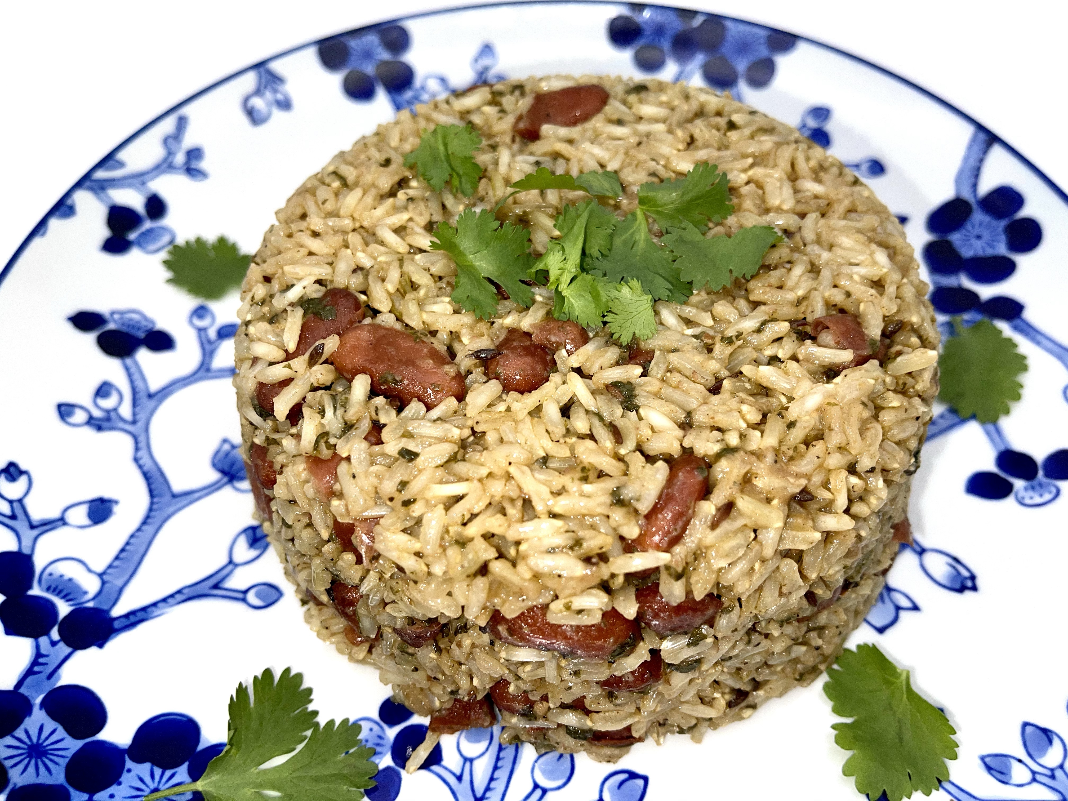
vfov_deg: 53.1
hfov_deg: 67.3
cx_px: 534
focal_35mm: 26
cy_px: 400
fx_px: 802
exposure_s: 1/1739
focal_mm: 5.1
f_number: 1.6
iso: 32
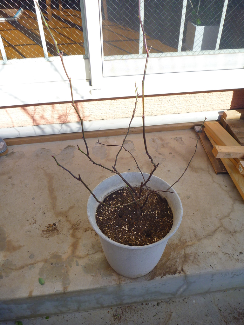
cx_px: 122
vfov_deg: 63.4
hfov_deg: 49.7
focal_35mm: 28
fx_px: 263
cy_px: 162
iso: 80
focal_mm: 4.9
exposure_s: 1/320
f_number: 3.3
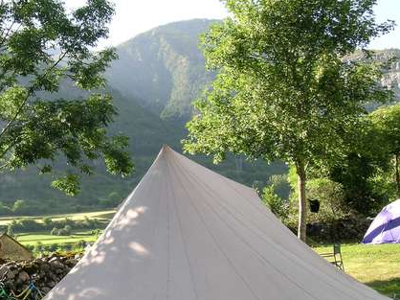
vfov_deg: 25.3
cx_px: 82
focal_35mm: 57
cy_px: 228
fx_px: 658
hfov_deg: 32.9
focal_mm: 6.5
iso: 50
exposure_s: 1/104
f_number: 4.6
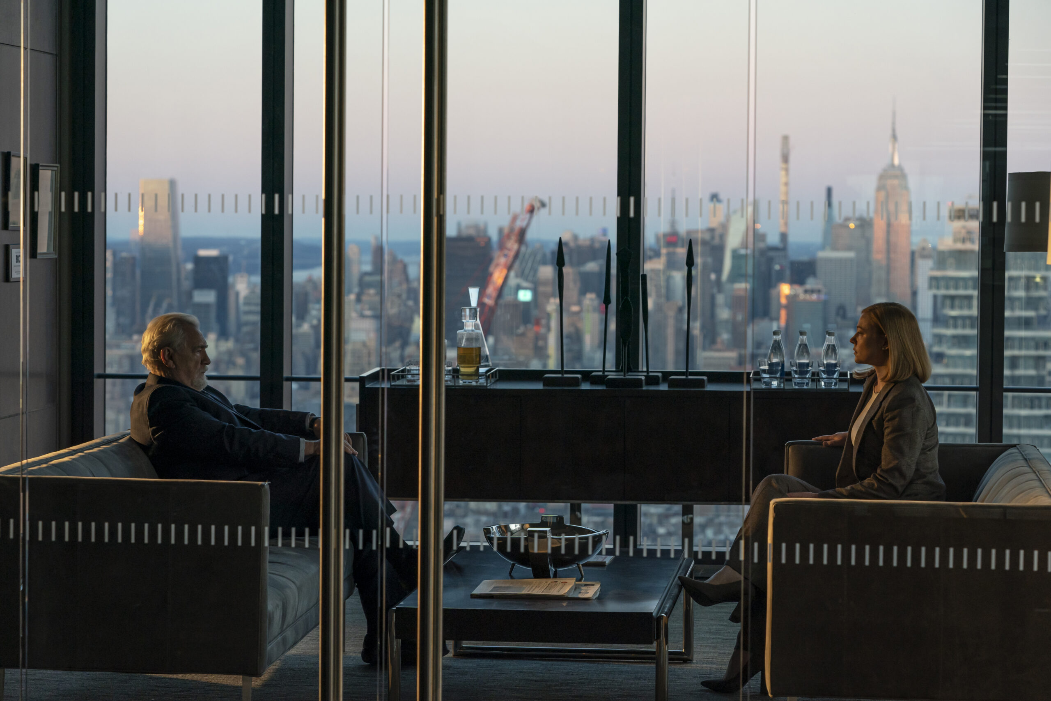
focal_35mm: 101
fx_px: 2949
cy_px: 350
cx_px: 526
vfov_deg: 13.6
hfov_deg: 20.2
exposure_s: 1/160
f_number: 5.6
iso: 1250
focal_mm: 101
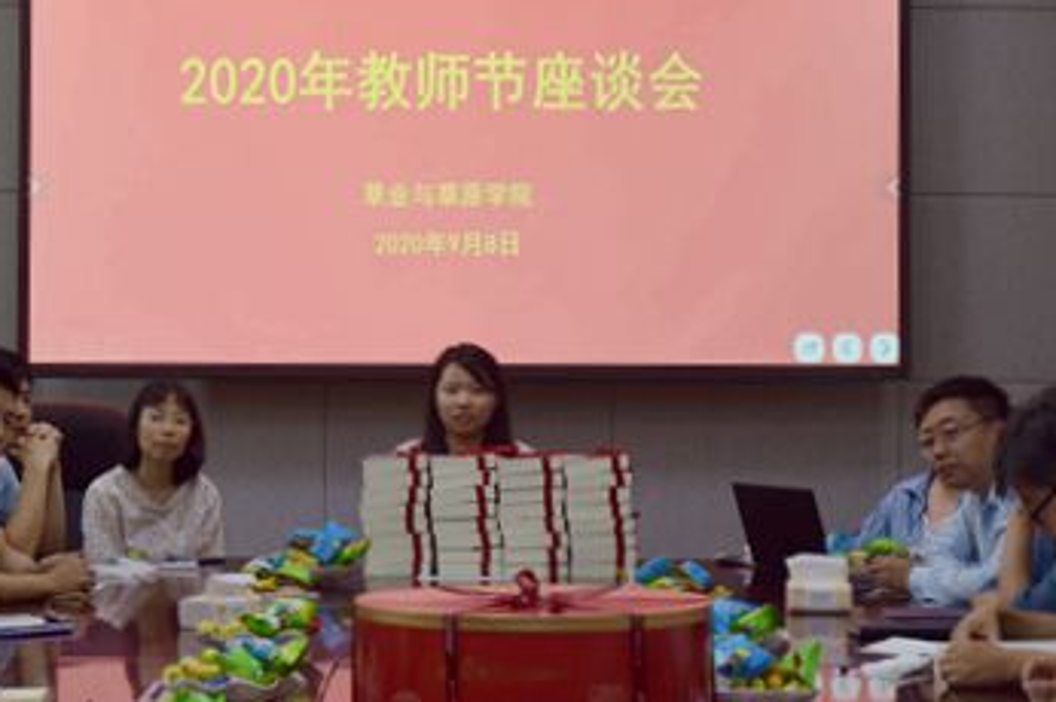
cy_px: 275
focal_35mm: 105
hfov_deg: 19.5
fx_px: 3077
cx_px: 485
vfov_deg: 13.0
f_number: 5.6
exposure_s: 1/125
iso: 500
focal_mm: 62
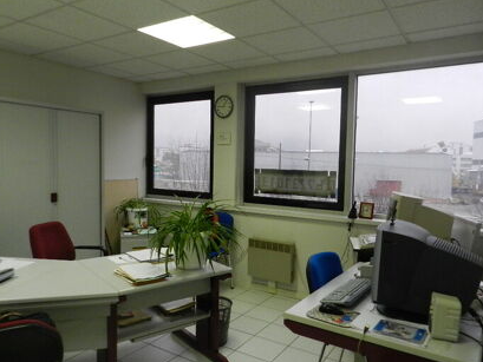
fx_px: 377
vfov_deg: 51.4
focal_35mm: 27
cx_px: 227
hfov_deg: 65.3
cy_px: 182
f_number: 3.4
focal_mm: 4
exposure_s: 1/100
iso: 640
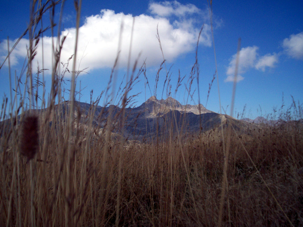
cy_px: 114
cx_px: 152
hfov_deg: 51.4
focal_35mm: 36
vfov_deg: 39.7
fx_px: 315
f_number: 4.5
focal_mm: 5.9
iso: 100
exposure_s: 1/1003
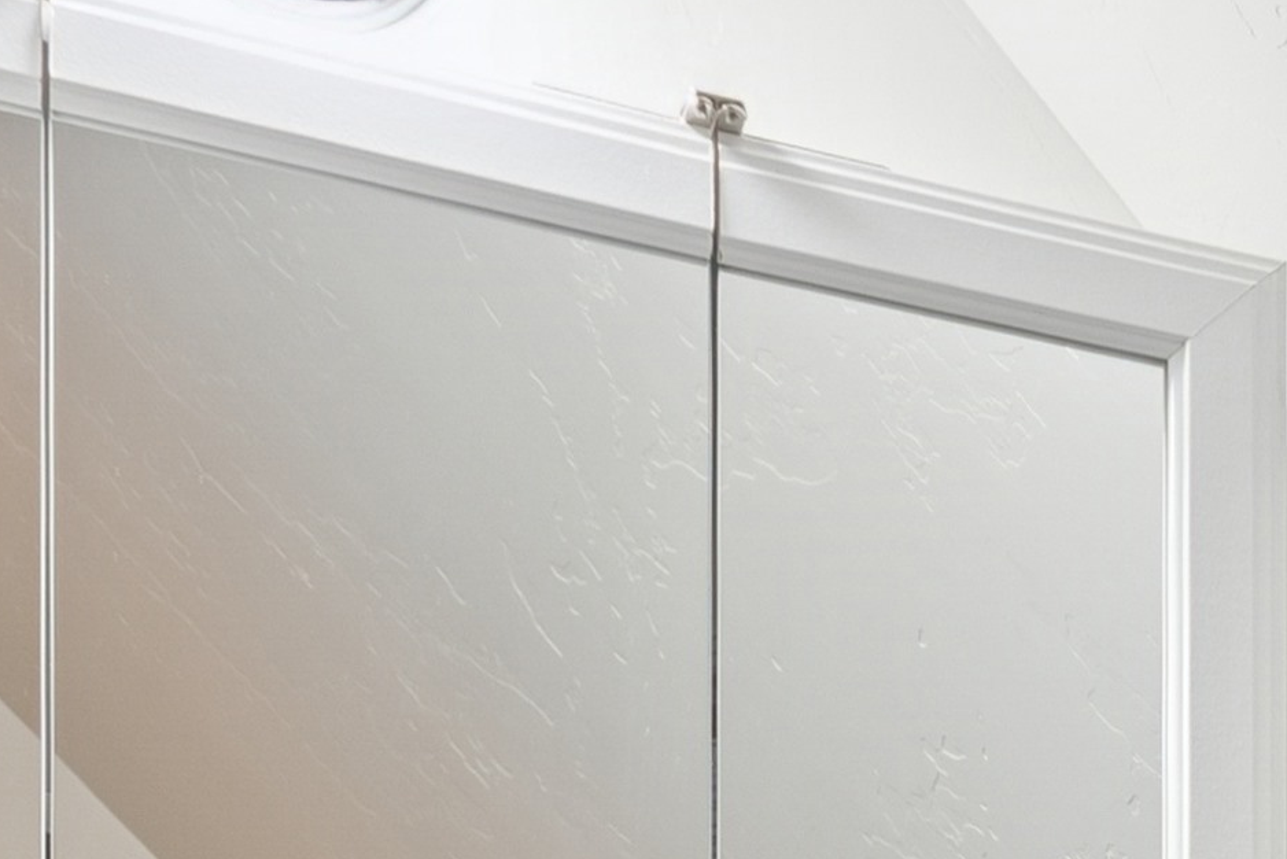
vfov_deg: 12.3
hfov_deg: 20.7
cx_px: 1693
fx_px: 3183
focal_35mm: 89
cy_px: 2049
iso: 100
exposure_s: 1/4
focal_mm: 10
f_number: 6.3
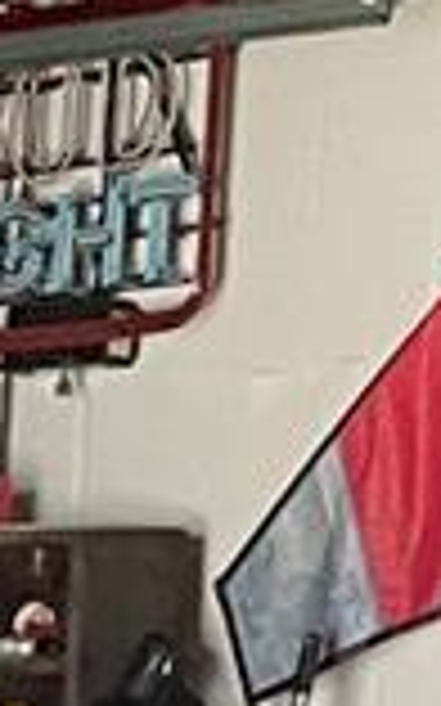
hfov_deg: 5.6
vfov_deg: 9.6
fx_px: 4042
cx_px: -1143
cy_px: 1214
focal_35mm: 210
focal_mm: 4.2
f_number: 1.6
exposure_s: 1/60
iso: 400
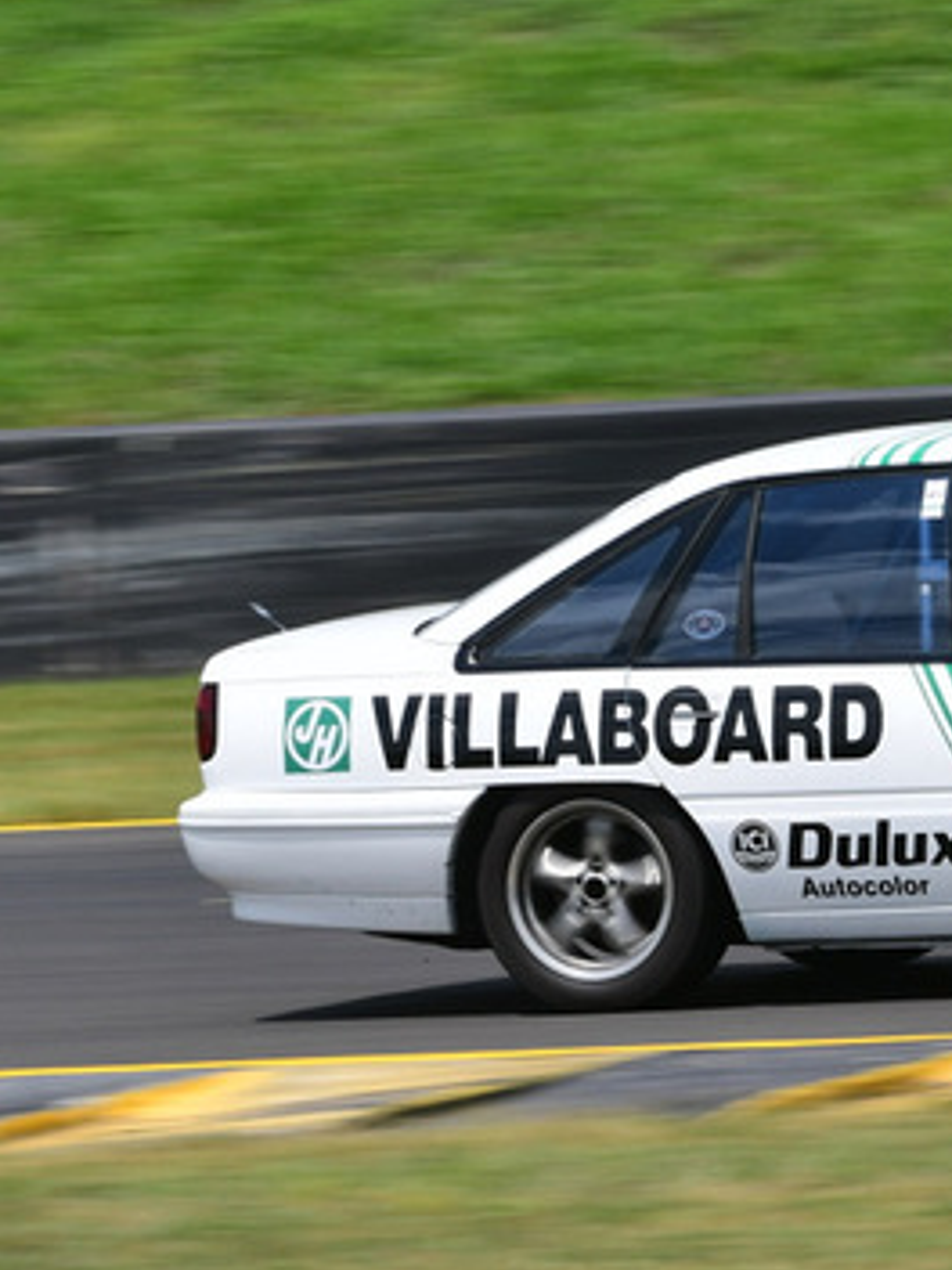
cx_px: 1237
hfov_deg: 2.0
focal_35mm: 754
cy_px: 505
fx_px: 27648
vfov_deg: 2.6
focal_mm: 230
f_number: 13
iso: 200
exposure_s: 1/320
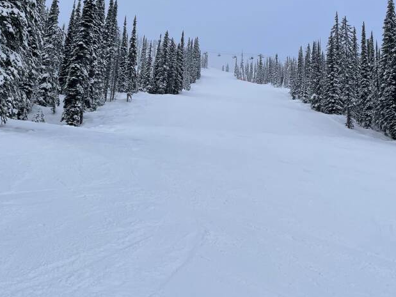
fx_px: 492
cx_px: 196
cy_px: 118
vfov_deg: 33.5
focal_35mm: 43
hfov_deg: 43.9
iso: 32
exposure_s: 1/2174
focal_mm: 4.2
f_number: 1.6
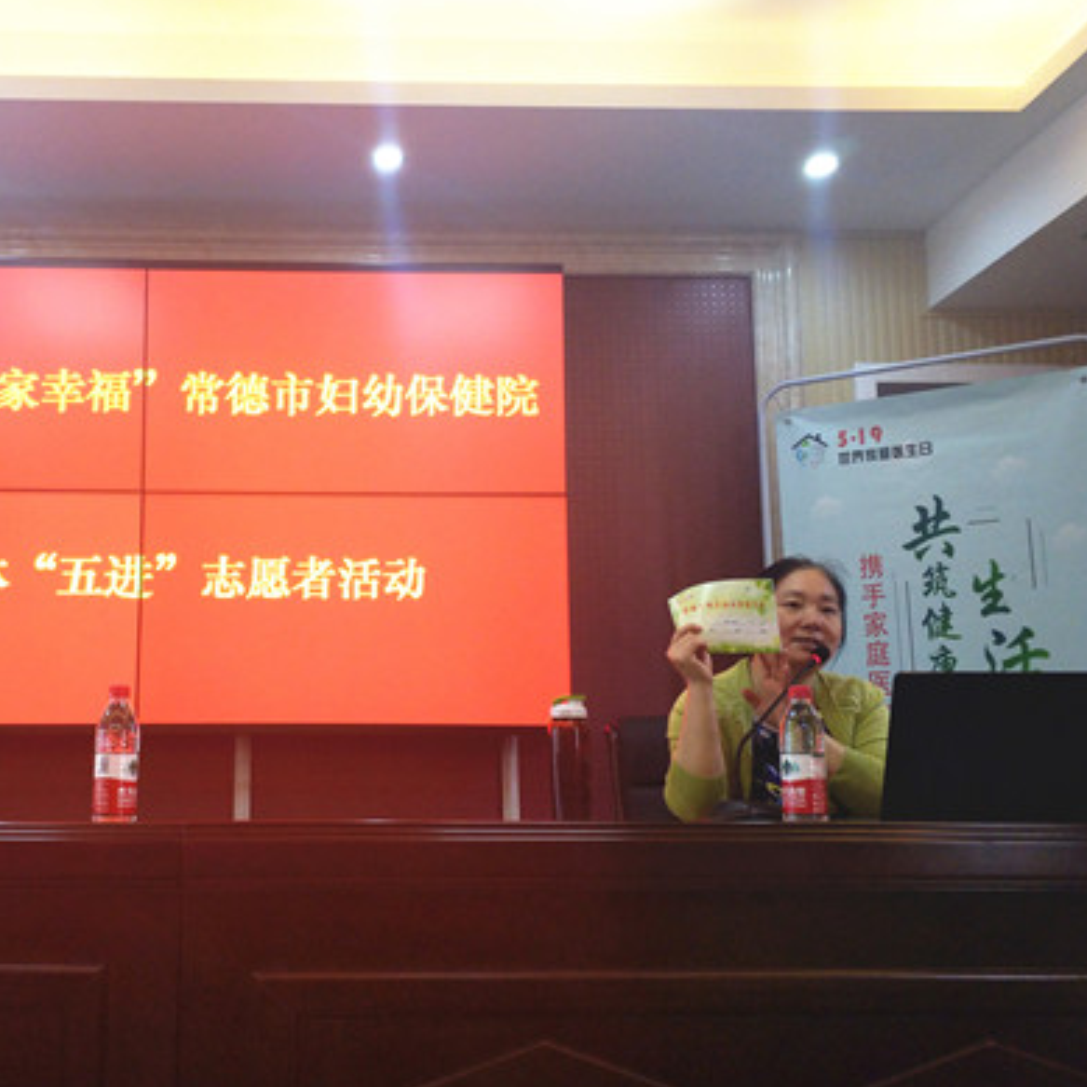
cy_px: 562
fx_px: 1066
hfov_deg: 52.8
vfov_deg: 54.0
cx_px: 344
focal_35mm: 30
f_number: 2
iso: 179
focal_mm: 3.79
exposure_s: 1/50
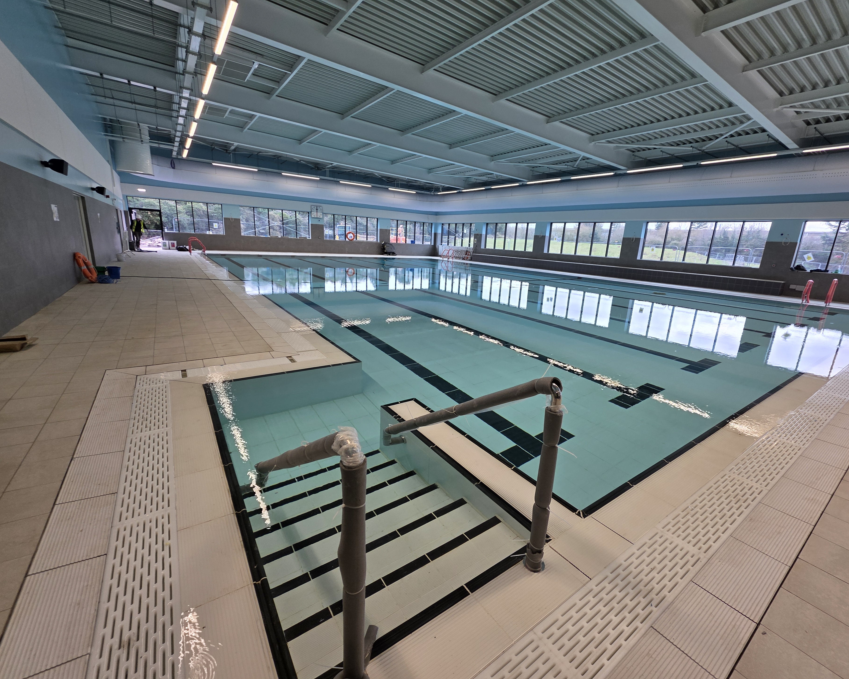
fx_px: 352
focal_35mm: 14
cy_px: 332
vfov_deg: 88.0
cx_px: 442
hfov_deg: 100.6
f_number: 1.9
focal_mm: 2.2
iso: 40
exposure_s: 1/100
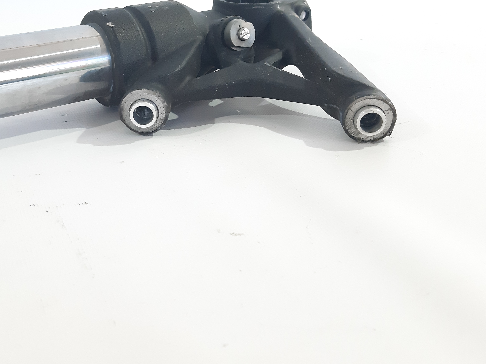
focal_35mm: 41
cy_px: 118
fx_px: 576
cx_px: 157
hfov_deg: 45.0
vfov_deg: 34.8
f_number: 1.7
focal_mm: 3.93
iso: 200
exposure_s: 1/50
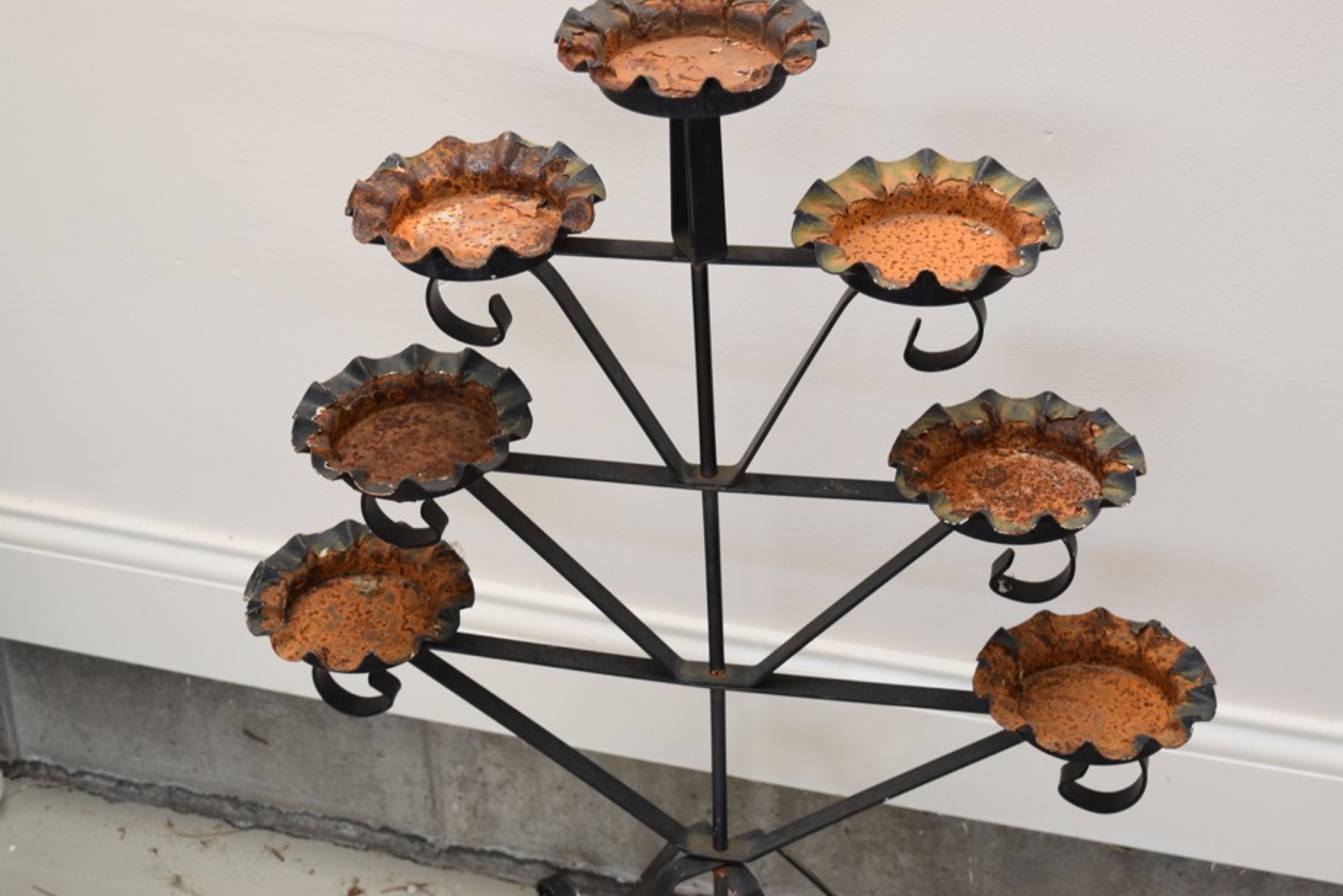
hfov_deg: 30.9
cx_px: 681
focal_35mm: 65
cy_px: 417
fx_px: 2425
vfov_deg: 20.9
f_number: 5.6
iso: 560
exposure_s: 1/125
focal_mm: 40
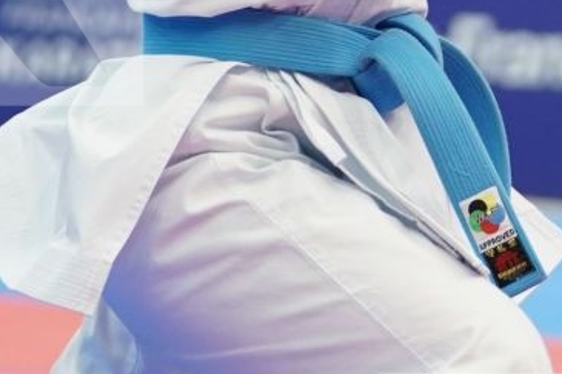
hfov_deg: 3.5
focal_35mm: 597
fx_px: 9315
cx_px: 522
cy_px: -34
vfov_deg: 2.3
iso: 1250
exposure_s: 1/500
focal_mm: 121
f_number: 2.8
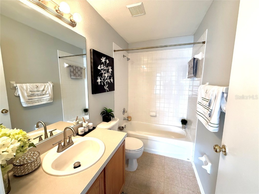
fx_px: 105
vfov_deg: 85.7
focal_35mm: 14
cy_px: 97
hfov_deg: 102.1
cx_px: 130
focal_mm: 2.22
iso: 200
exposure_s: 1/120
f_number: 2.2
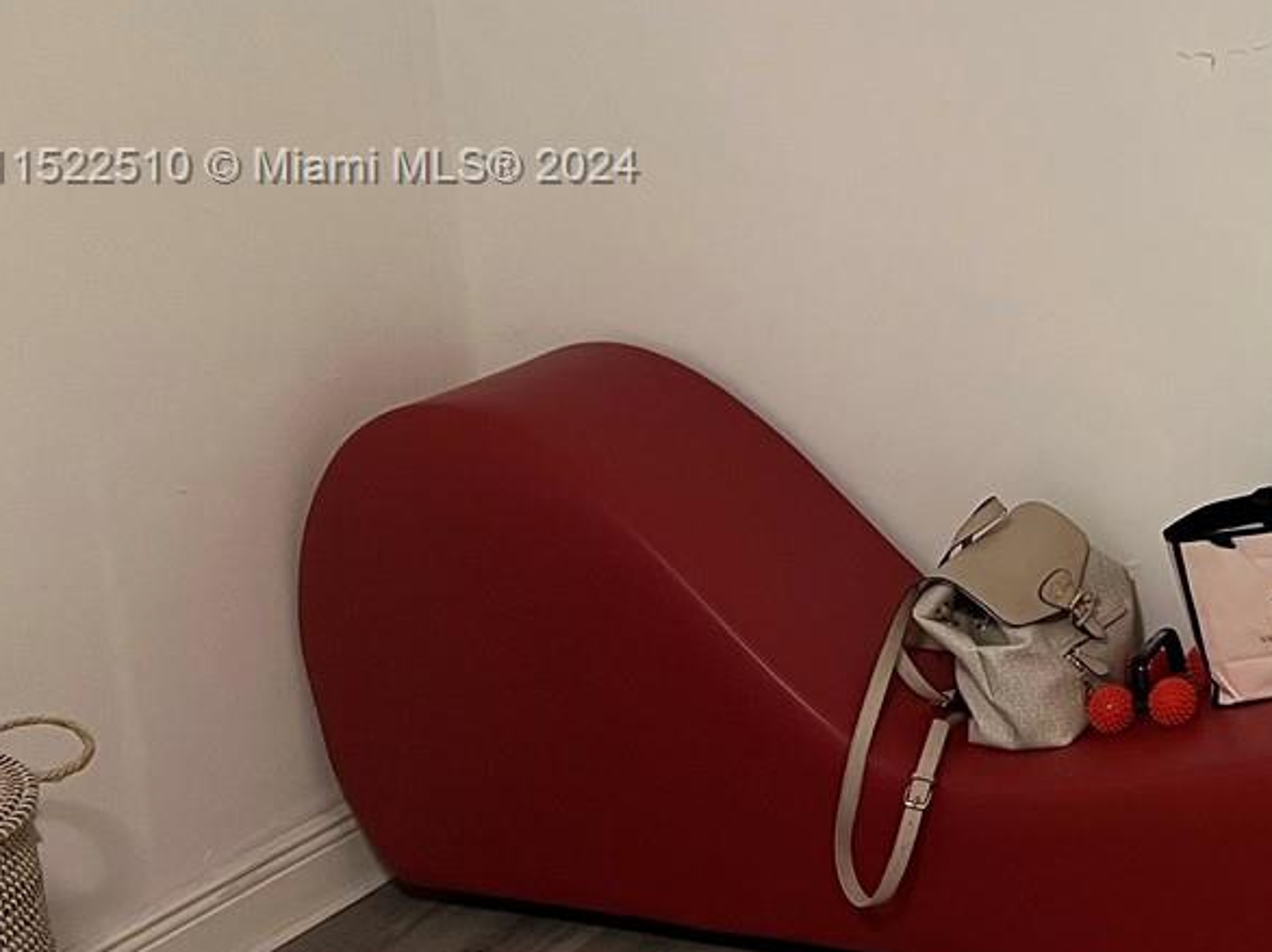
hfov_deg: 23.9
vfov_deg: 20.4
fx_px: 2608
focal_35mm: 71
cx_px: 1680
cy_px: 169
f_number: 1.5
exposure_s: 1/60
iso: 160
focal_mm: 5.7
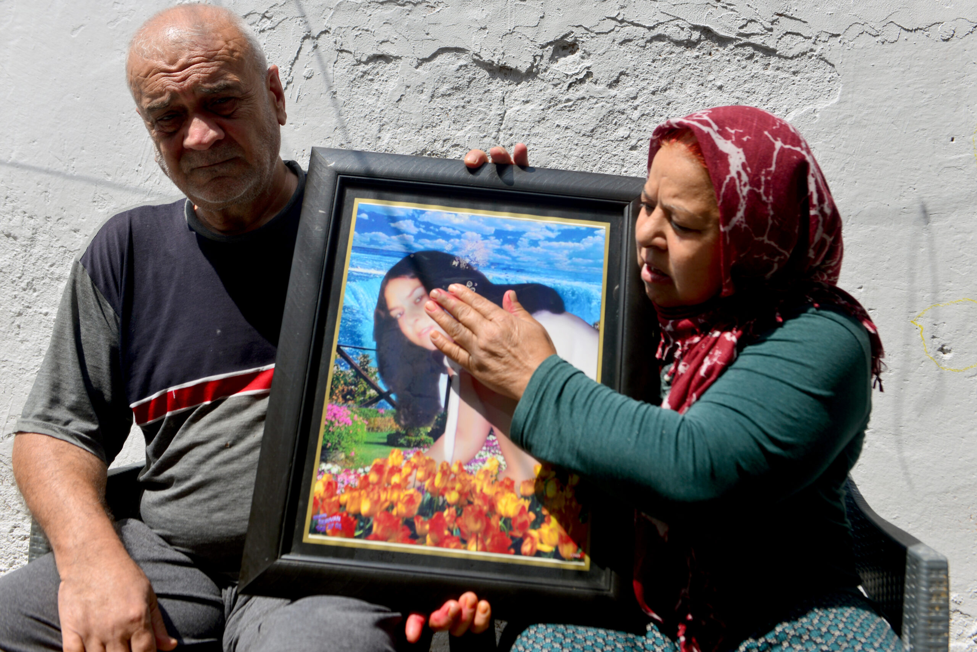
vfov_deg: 37.9
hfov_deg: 54.4
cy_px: 326
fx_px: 950
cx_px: 488
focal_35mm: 35
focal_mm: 35
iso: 200
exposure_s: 1/800
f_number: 5.6
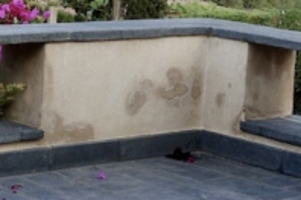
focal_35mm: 125
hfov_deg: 16.4
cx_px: 185
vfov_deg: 10.9
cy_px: -8
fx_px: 1045
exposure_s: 1/200
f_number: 4
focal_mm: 8.8
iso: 125
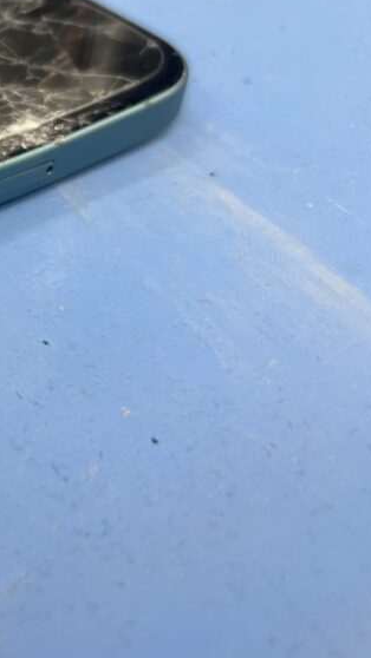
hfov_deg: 19.3
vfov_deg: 39.6
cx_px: -229
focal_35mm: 52
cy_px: 252
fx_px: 909
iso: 40
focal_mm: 5.7
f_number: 1.5
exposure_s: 1/100
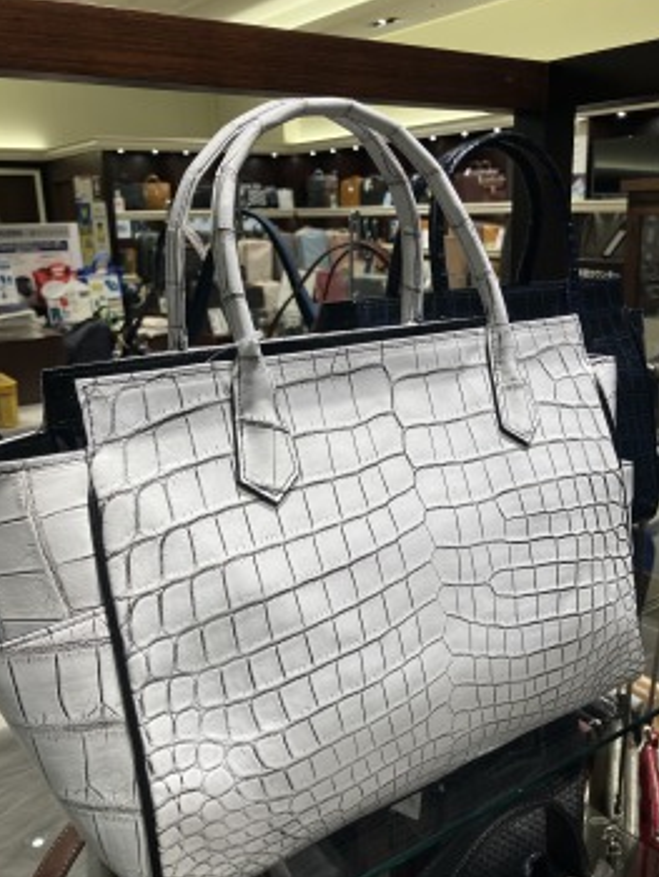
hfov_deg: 44.1
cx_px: 363
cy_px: 469
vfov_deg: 56.7
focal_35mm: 32
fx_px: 811
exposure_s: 1/100
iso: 64
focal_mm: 3.99
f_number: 1.8
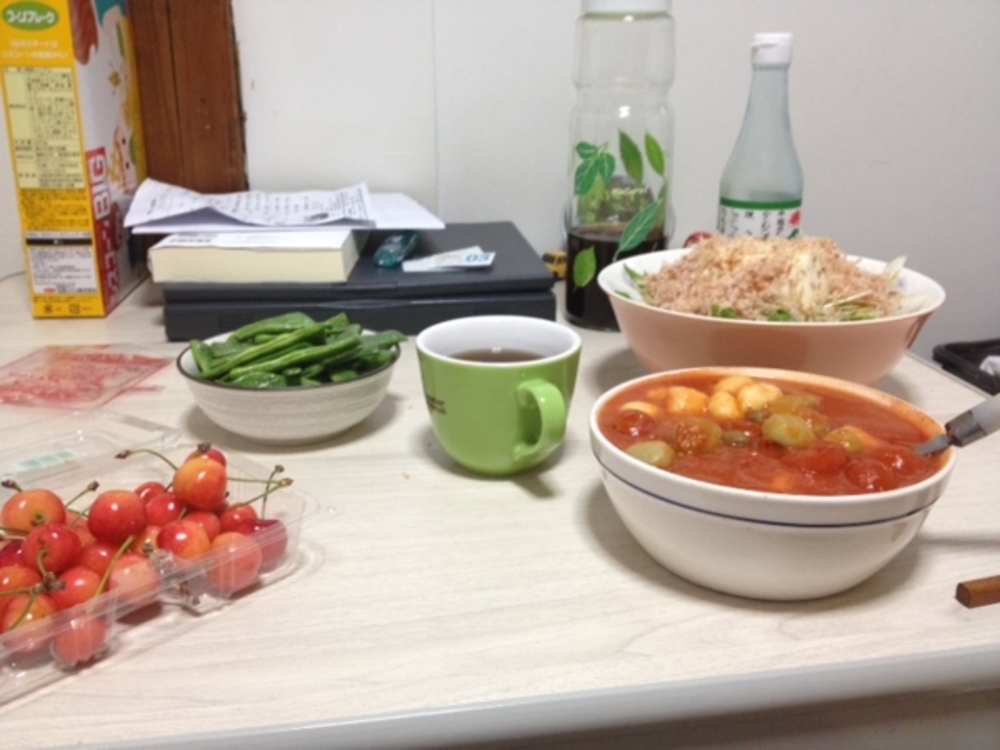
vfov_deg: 40.7
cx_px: 500
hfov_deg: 52.6
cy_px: 375
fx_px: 1011
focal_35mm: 35
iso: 125
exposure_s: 1/20
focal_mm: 4.28
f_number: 2.4
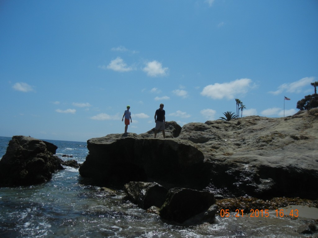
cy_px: 119
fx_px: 276
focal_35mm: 30
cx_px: 159
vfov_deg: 46.8
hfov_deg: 60.0
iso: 160
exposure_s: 1/1282
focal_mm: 5.4
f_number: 7
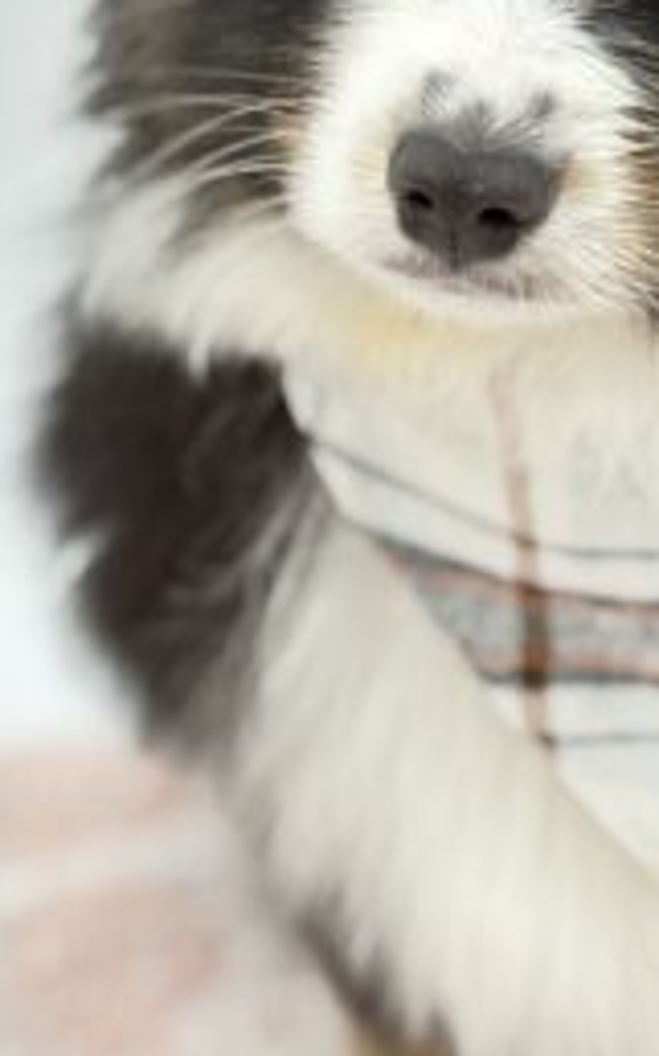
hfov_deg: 10.2
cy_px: 282
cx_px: 565
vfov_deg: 16.3
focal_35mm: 128
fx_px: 3682
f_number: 1.6
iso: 40
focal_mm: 5.96
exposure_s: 1/258
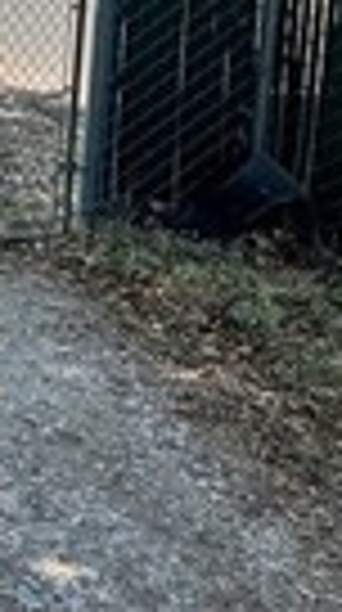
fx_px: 1167
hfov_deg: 13.3
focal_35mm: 72
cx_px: -423
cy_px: -32
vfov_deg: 27.3
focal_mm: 2.22
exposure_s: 1/910
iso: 50
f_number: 2.2
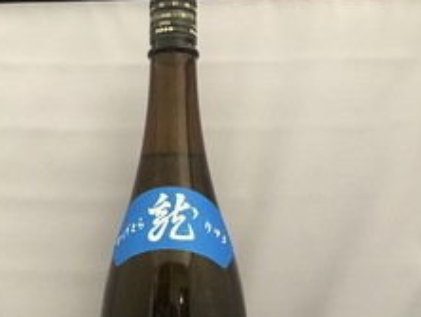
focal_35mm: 47
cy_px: 321
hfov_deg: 40.2
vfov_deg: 28.9
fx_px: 572
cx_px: 171
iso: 250
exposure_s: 1/15
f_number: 2.2
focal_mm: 4.15
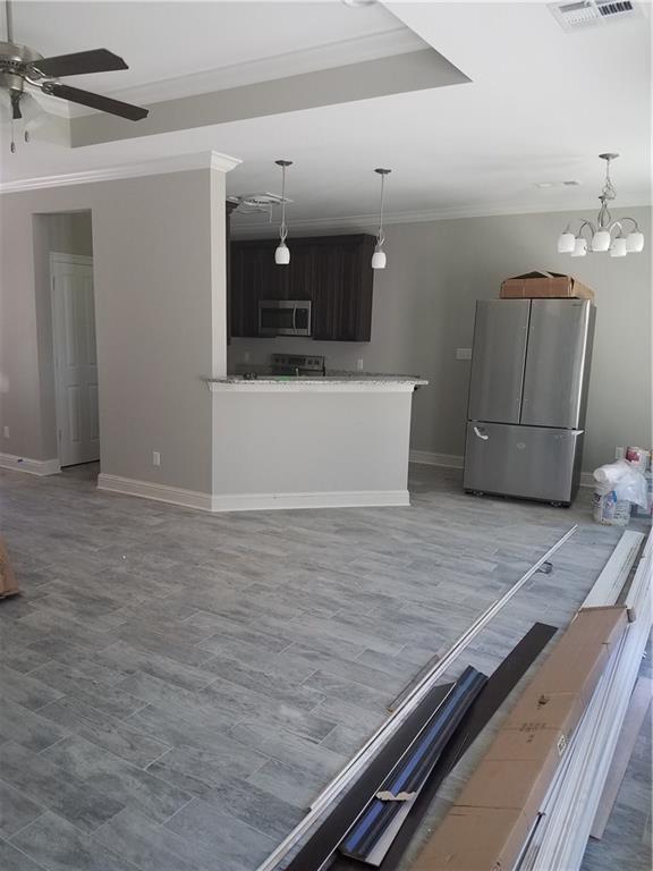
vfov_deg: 67.3
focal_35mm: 26
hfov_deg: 53.1
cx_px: 326
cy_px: 436
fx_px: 654
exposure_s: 1/120
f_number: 1.7
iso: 80
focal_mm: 4.2
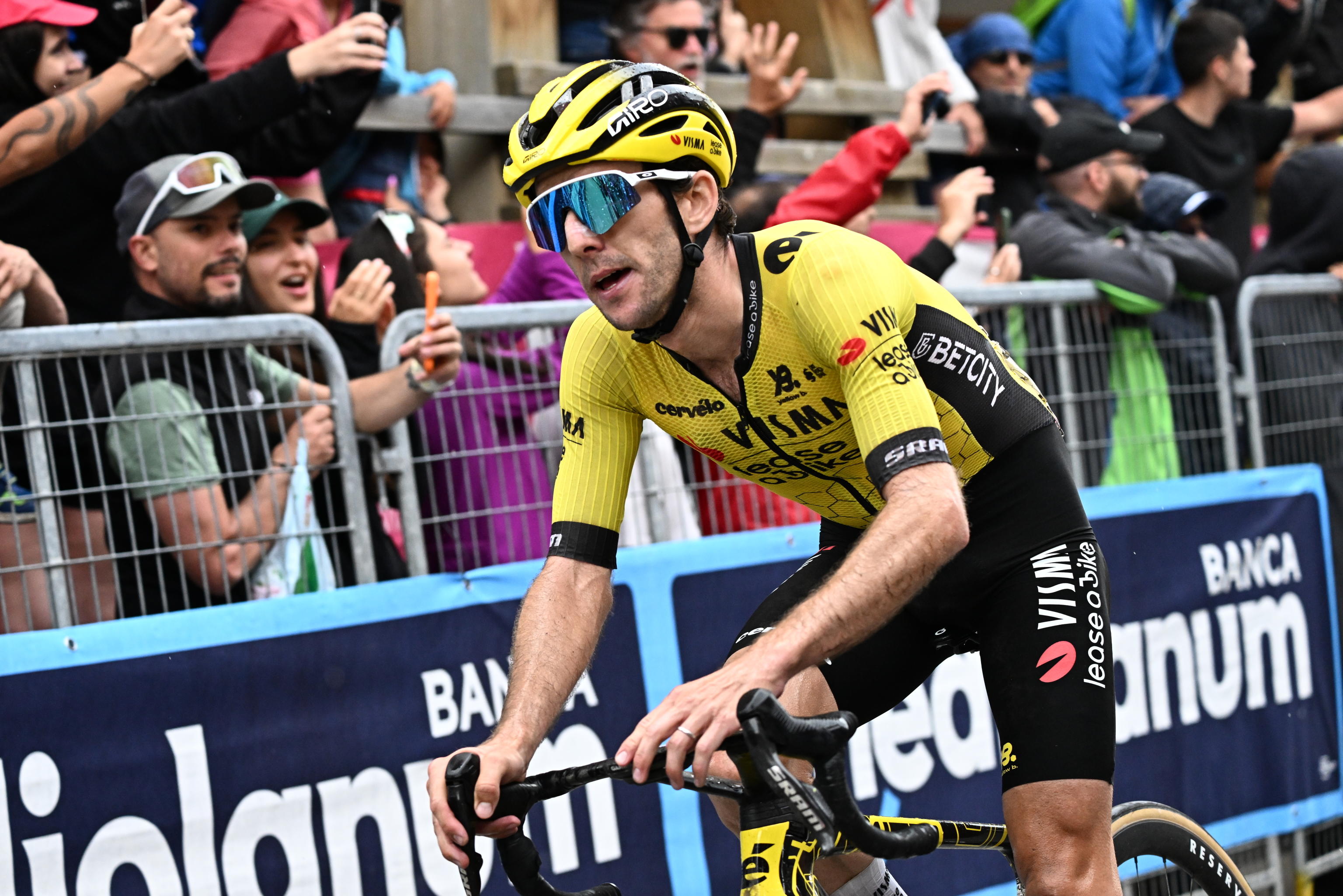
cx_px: 672
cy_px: 448
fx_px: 4476
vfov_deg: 11.4
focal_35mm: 120
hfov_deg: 17.1
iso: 4000
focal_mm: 120
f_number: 5.6
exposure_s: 1/2500
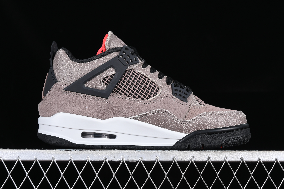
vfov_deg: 18.2
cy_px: 94
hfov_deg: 27.0
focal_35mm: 75
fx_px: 592
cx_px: 142
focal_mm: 50
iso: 160
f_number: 7.1
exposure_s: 1/60
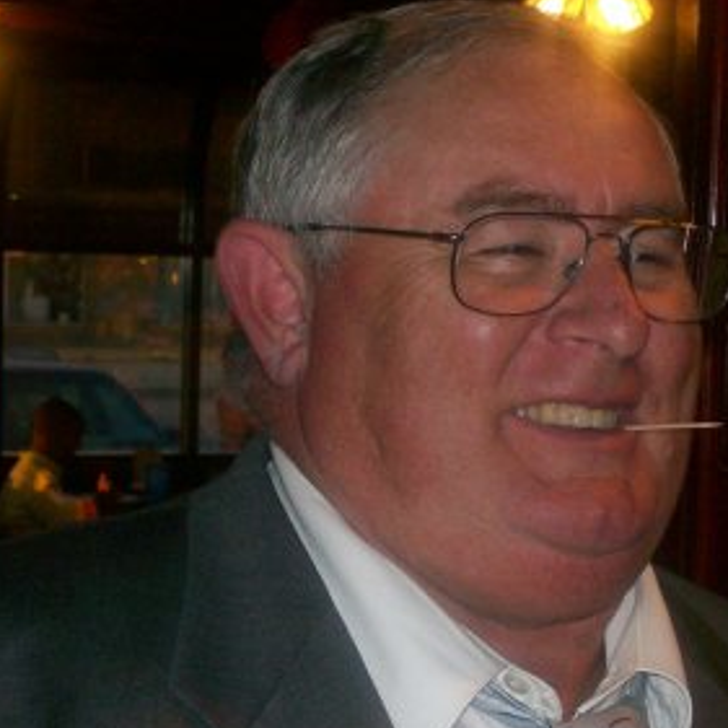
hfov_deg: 17.6
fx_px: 2356
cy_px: 430
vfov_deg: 17.6
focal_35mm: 99
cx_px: 389
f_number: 3.8
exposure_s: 1/95.5
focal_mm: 11.6
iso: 140
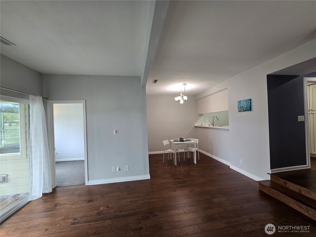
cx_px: 158
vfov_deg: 89.9
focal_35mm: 13
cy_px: 118
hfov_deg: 106.2
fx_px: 119
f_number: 2.2
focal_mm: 2.2
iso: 125
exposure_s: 1/60
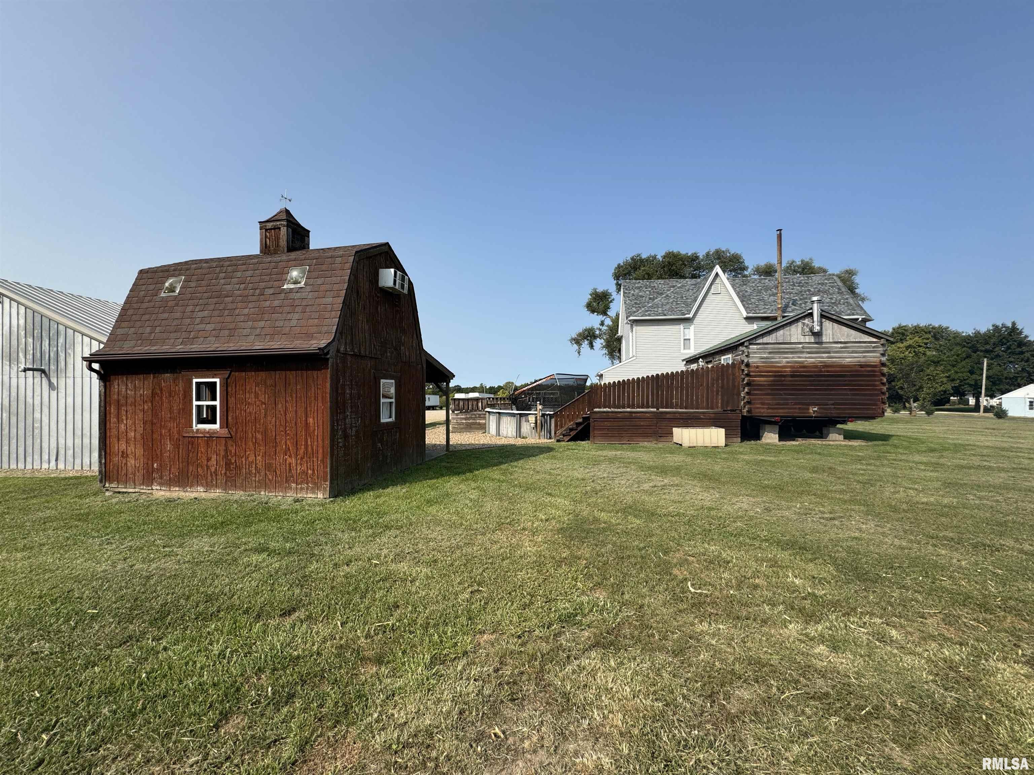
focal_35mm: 14
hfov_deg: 102.1
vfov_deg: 85.7
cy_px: 388
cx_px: 517
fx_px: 418
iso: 50
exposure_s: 1/1709
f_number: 2.2
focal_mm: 2.22
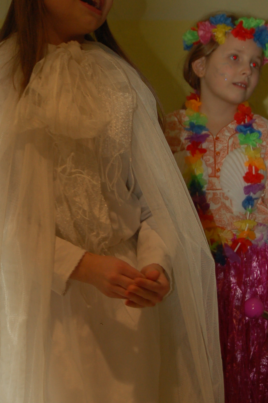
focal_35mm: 151
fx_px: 1689
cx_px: 48
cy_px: 258
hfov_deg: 9.0
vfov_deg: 13.6
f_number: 5.3
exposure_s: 1/60
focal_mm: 46
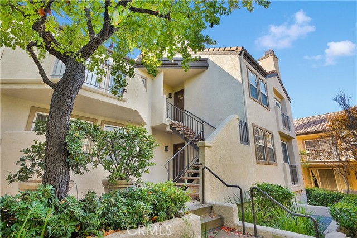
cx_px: 178
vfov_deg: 67.3
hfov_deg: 90.0
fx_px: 178
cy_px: 119
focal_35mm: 18
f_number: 4.5
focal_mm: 12
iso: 100
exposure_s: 1/80
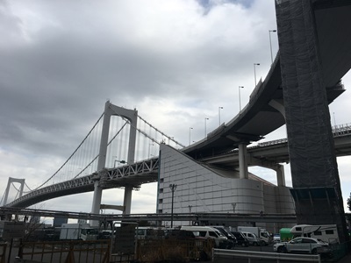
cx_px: 176
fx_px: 294
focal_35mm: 29
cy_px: 132
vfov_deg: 48.2
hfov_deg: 61.7
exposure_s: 1/1183
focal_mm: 4.15
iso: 25
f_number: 2.2
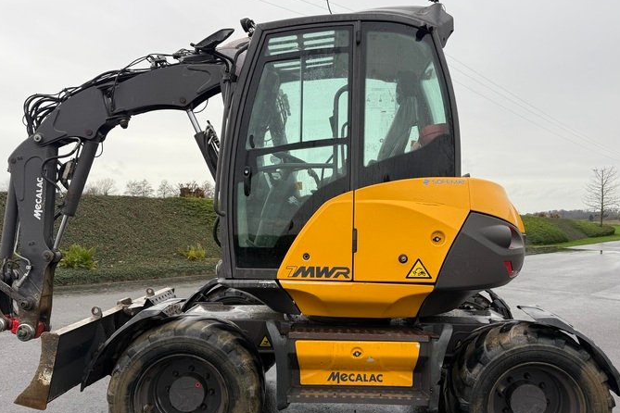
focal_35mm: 28
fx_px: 482
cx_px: 312
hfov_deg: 65.5
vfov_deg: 46.3
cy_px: 226
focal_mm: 6.76
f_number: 1.78
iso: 64
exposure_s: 1/179
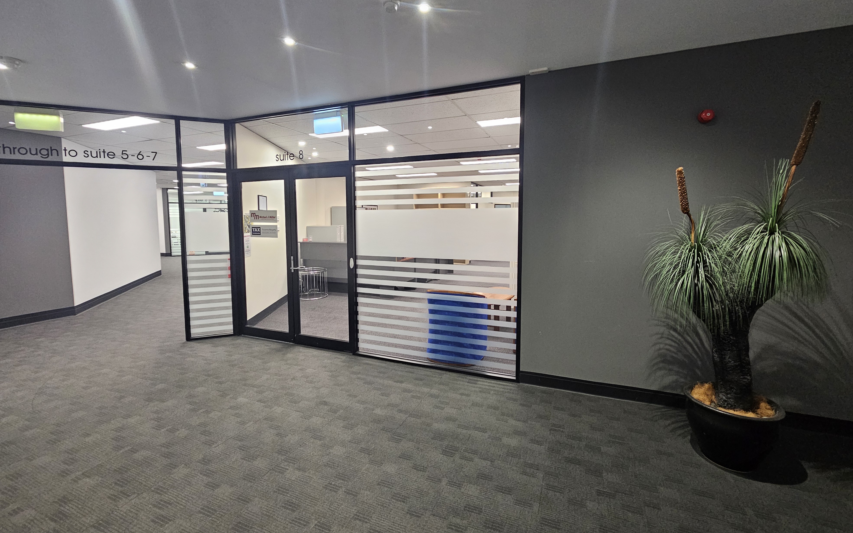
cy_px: 242
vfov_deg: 78.5
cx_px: 430
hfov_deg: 105.3
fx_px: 325
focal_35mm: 14
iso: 320
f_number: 2.2
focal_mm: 2.2
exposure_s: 1/33.3
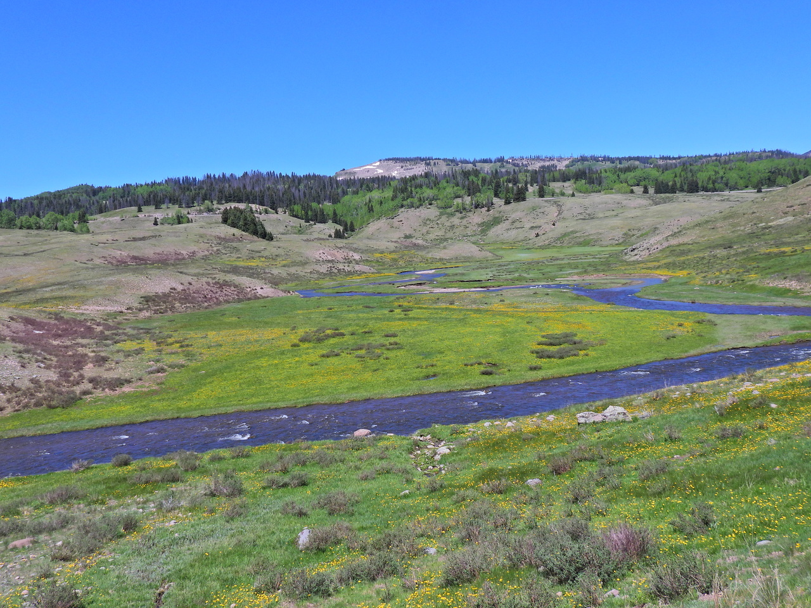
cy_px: 304
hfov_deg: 60.0
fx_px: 703
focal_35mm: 30
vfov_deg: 46.8
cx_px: 406
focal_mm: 5.4
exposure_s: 1/2000
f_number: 3.2
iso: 100
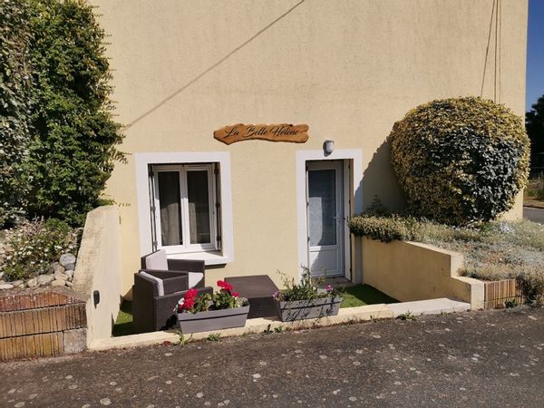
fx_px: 409
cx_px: 272
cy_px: 204
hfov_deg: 67.3
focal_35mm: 26
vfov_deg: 53.1
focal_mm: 4.75
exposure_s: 1/3472
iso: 50
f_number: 1.8
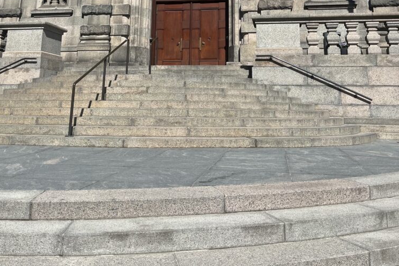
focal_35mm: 37
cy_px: 11
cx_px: 202
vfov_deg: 33.4
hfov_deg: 51.9
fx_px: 410
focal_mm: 5.1
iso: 50
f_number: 1.6
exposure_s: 1/4651
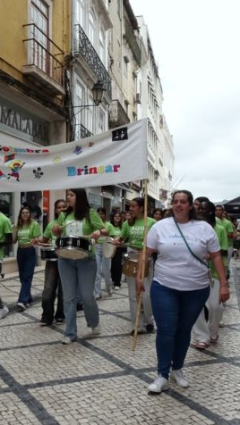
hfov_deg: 30.6
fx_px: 430
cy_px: 212
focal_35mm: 38
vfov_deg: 52.8
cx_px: 56
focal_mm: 8.81
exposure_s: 1/320
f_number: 5.6
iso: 2000
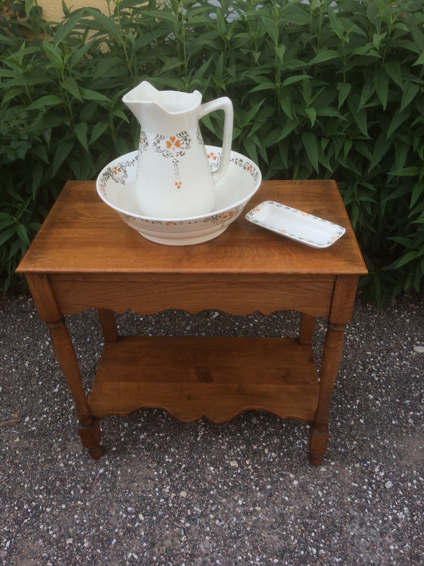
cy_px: 283
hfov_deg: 48.2
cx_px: 212
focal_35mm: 29
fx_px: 474
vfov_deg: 61.7
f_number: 2.2
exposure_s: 1/363
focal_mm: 4.15
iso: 32
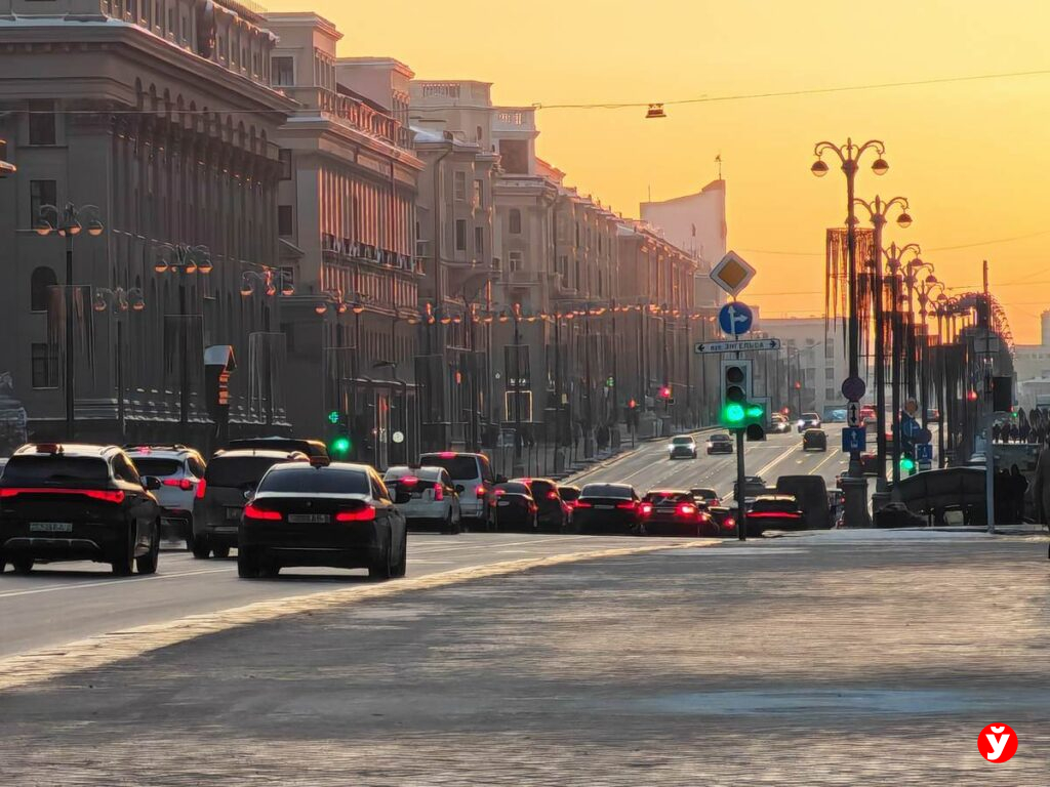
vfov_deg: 5.9
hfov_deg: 7.9
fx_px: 7614
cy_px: 394
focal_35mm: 251
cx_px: 525
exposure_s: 1/440
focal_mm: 8.67
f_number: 2.4
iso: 80
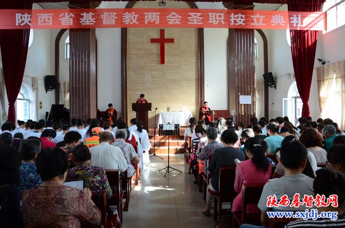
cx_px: 172
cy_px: 114
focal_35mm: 27
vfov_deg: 47.7
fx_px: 258
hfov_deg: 67.5
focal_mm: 18
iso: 800
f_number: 5
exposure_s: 1/100
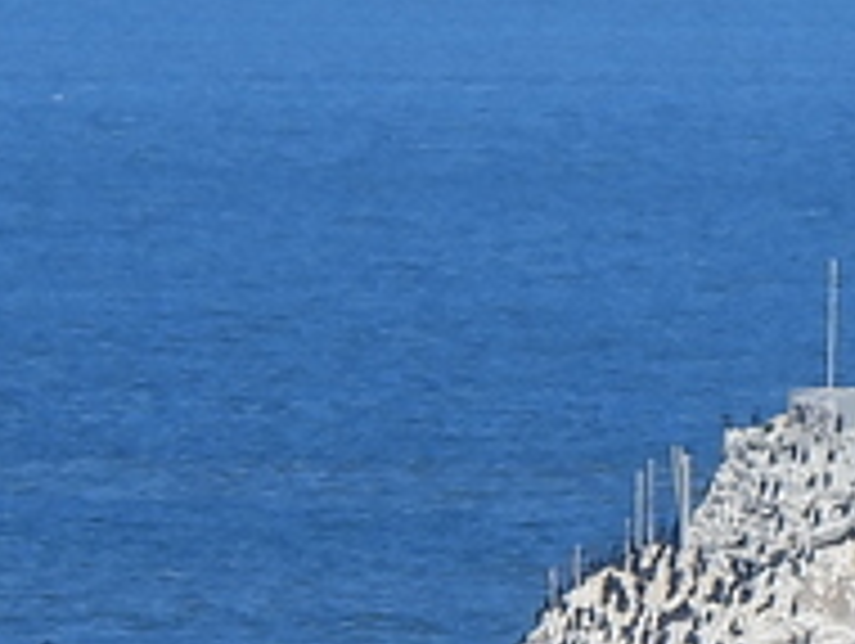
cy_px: -86
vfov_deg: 0.3
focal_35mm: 4368
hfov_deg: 0.5
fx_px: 108024
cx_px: 1678
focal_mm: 116
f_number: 5.6
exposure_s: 1/800
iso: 100
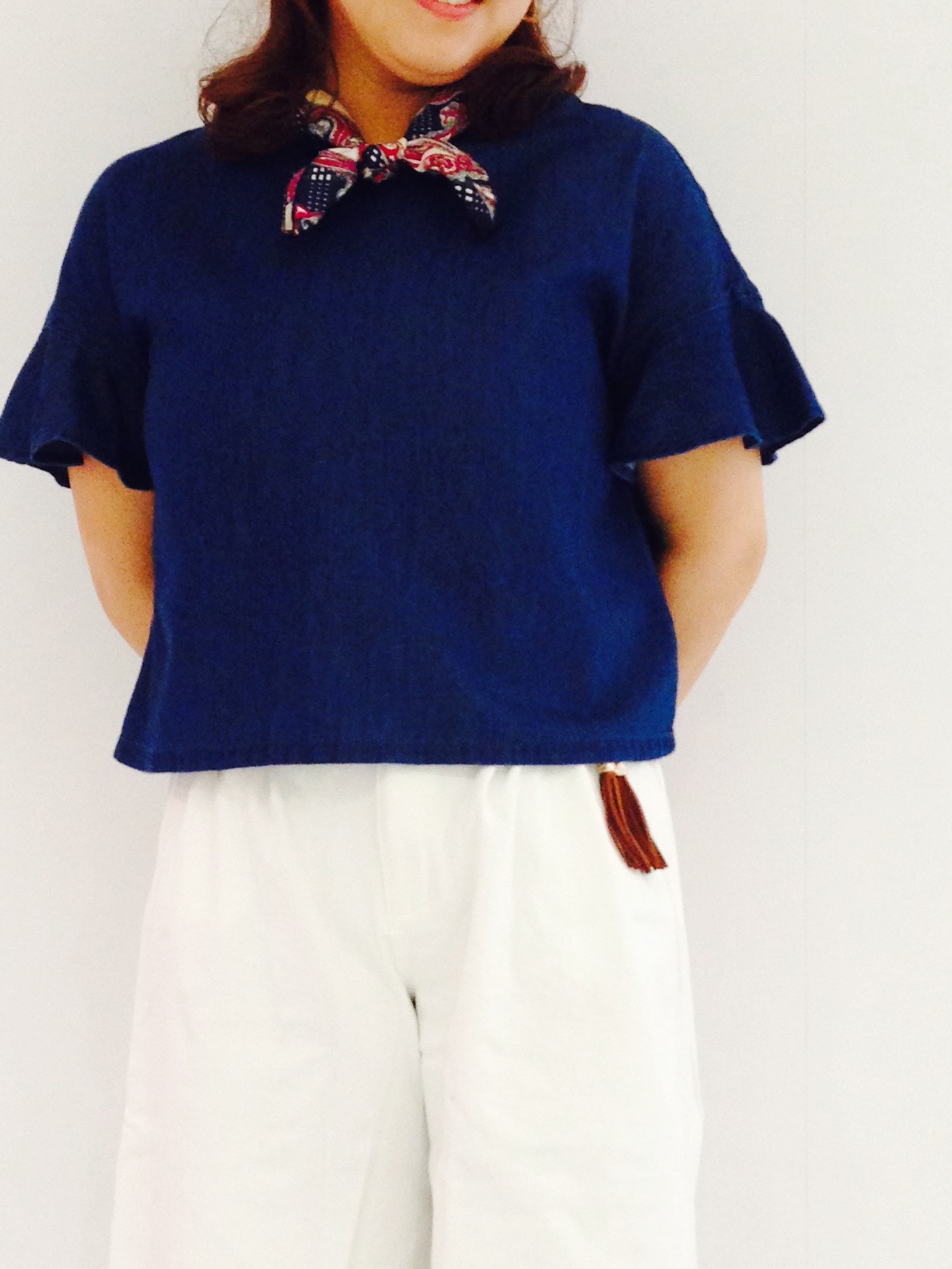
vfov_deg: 29.2
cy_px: 844
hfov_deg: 22.2
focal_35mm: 66
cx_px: 439
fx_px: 2420
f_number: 2.4
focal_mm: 4.12
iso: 160
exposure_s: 1/20
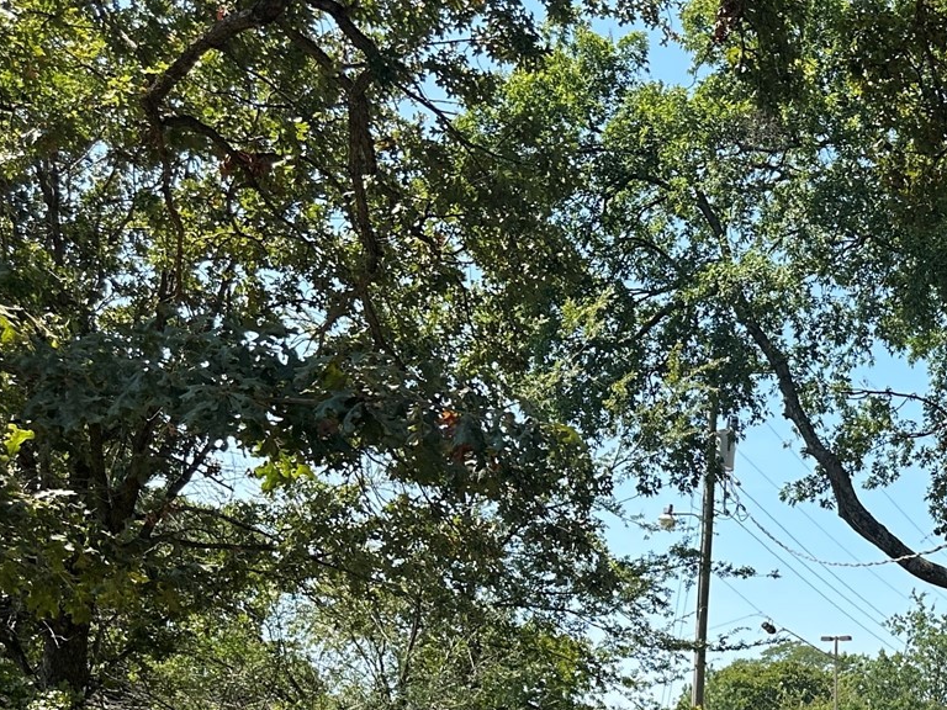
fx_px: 1641
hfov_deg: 29.7
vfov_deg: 22.7
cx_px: 975
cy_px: 828
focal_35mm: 60
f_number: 1.78
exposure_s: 1/1212
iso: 80
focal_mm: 6.86
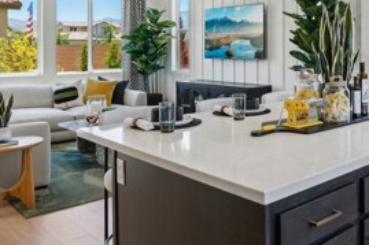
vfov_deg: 34.2
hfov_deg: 46.5
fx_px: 389
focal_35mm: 38
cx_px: 322
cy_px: 56
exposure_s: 1/30
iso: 160
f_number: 7.1
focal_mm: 16
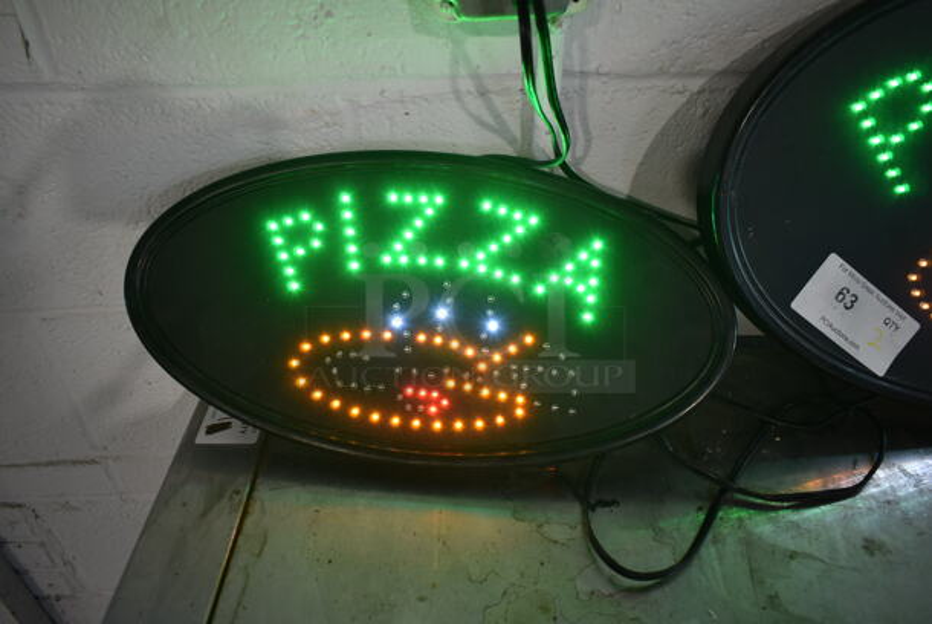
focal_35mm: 27
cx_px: 466
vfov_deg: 48.0
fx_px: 700
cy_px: 312
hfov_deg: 67.3
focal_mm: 18
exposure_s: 1/30
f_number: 3.5
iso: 220
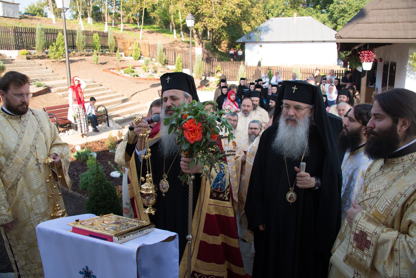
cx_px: 208
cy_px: 139
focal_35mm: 28
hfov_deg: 65.4
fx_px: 324
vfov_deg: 46.4
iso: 100
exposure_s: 1/80
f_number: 5.6
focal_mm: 28
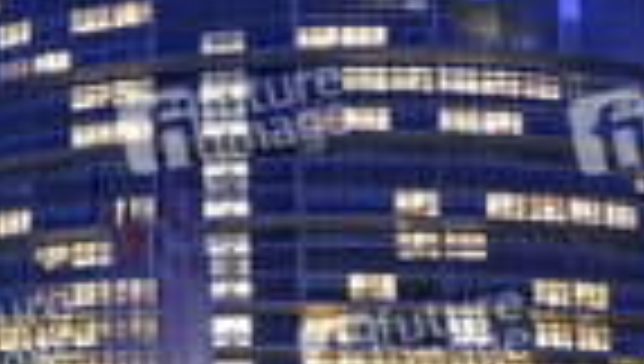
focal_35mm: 79
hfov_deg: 24.0
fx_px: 1351
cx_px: -155
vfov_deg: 15.4
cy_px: 234
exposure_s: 1/25
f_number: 4
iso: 800
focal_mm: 24
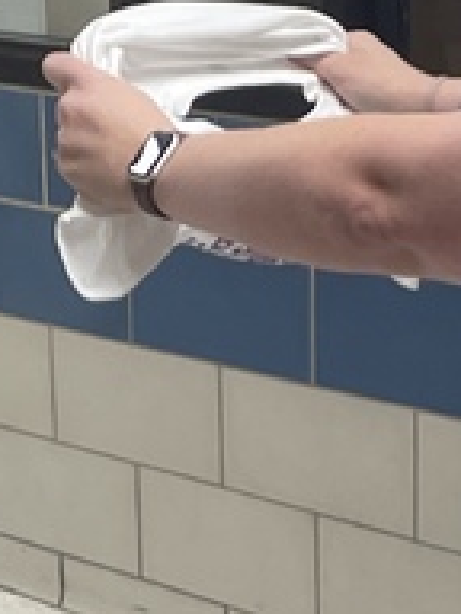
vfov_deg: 14.2
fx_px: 2468
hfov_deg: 10.7
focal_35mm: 139
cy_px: 441
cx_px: 157
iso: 125
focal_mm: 4.2
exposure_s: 1/103
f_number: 1.6
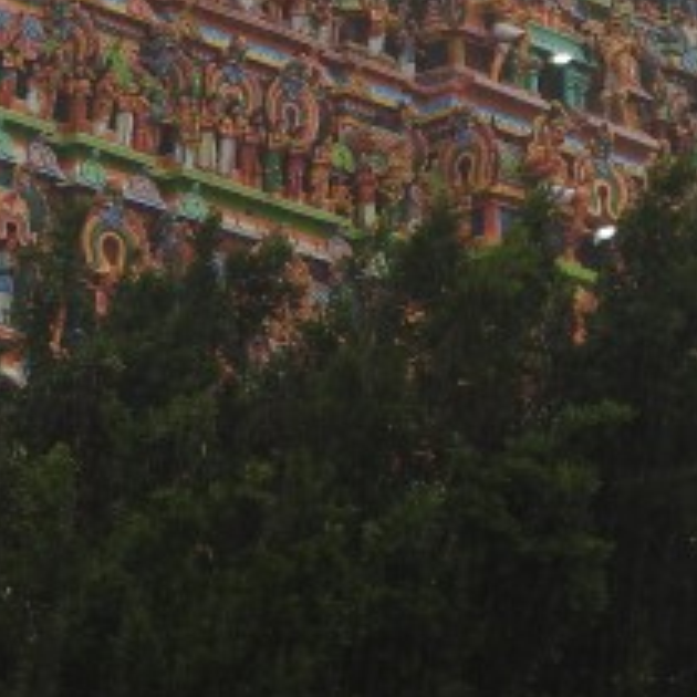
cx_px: 246
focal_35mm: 202
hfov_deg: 8.7
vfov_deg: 8.5
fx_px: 4602
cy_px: -252
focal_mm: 10.7
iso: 100
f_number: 4.2
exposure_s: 1/100
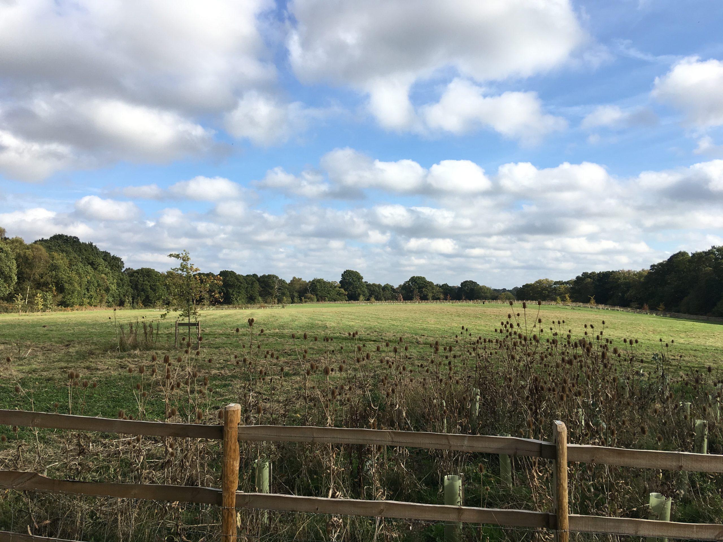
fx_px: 606
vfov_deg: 48.2
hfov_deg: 61.7
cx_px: 362
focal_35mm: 29
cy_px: 271
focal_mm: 4.15
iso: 25
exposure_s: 1/1040
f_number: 2.2
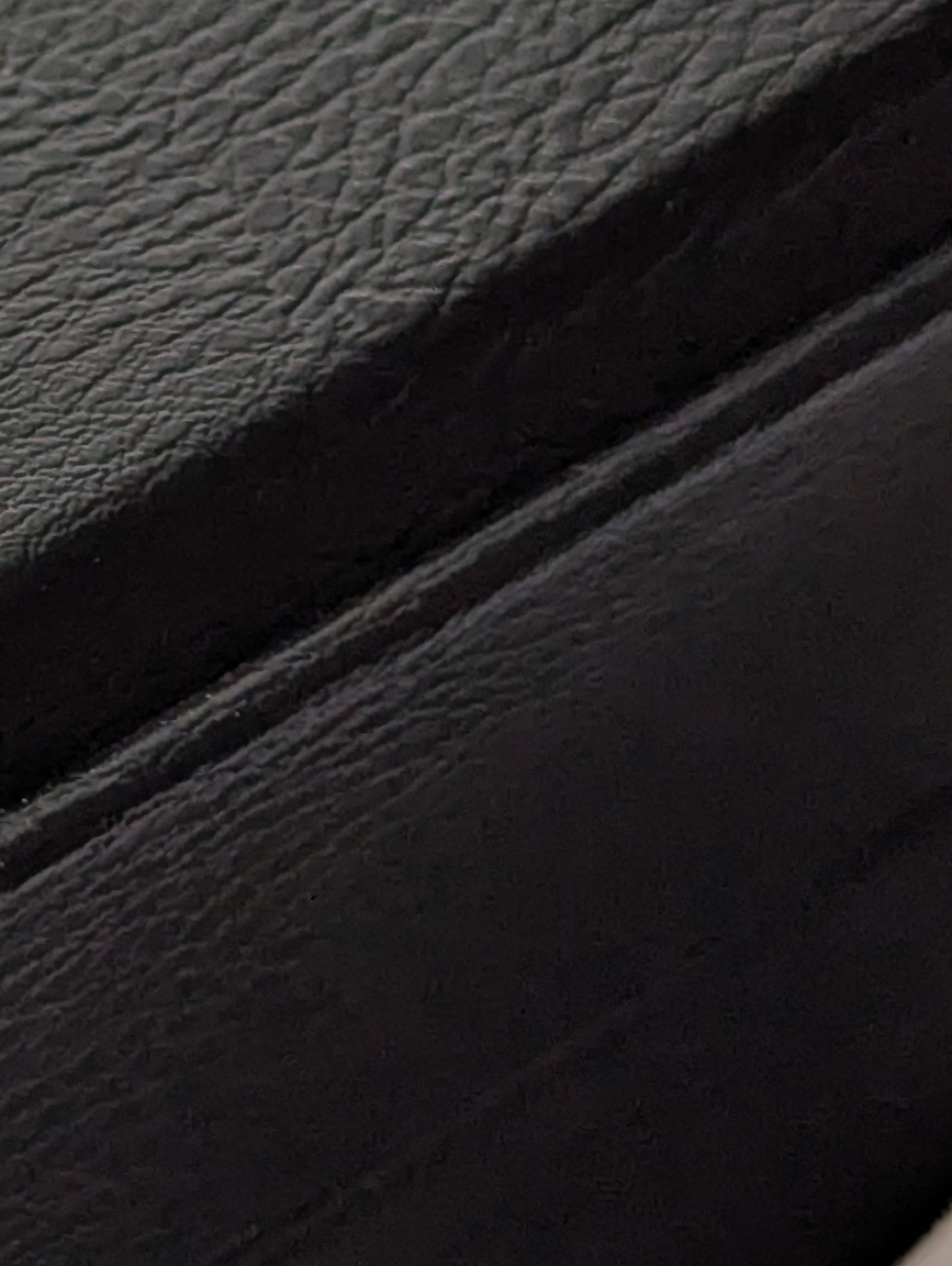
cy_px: 618
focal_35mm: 170
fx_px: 6220
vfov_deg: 11.6
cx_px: -549
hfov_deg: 8.5
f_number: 1.85
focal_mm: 6.81
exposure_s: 1/104
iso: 304
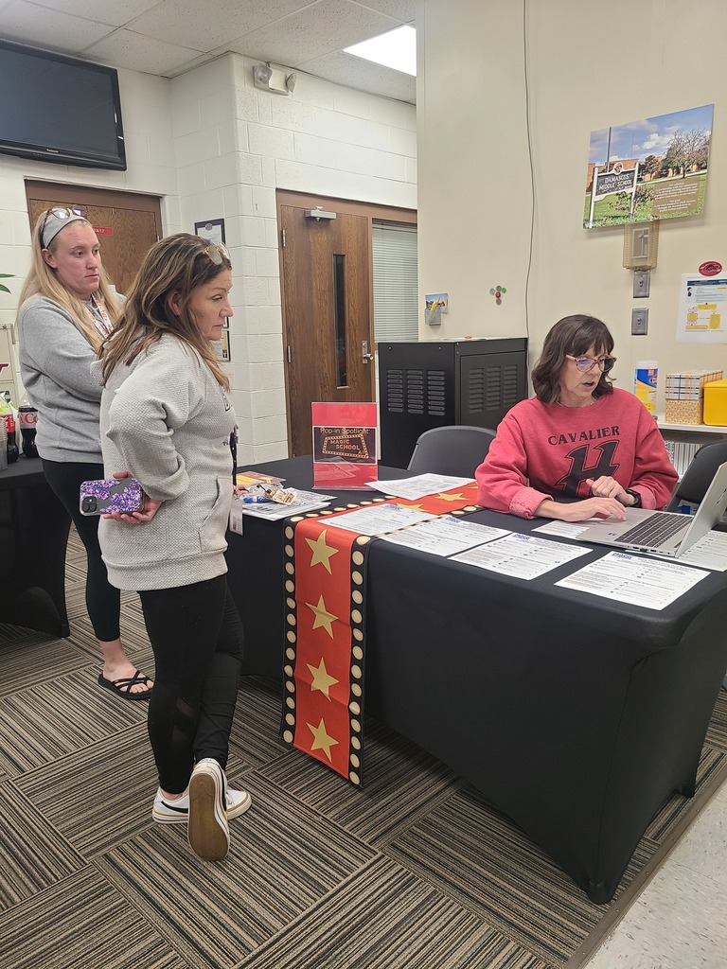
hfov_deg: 53.1
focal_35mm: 26
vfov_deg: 67.3
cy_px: 484
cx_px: 364
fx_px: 728
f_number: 1.8
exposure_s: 1/60
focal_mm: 5.4
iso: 125
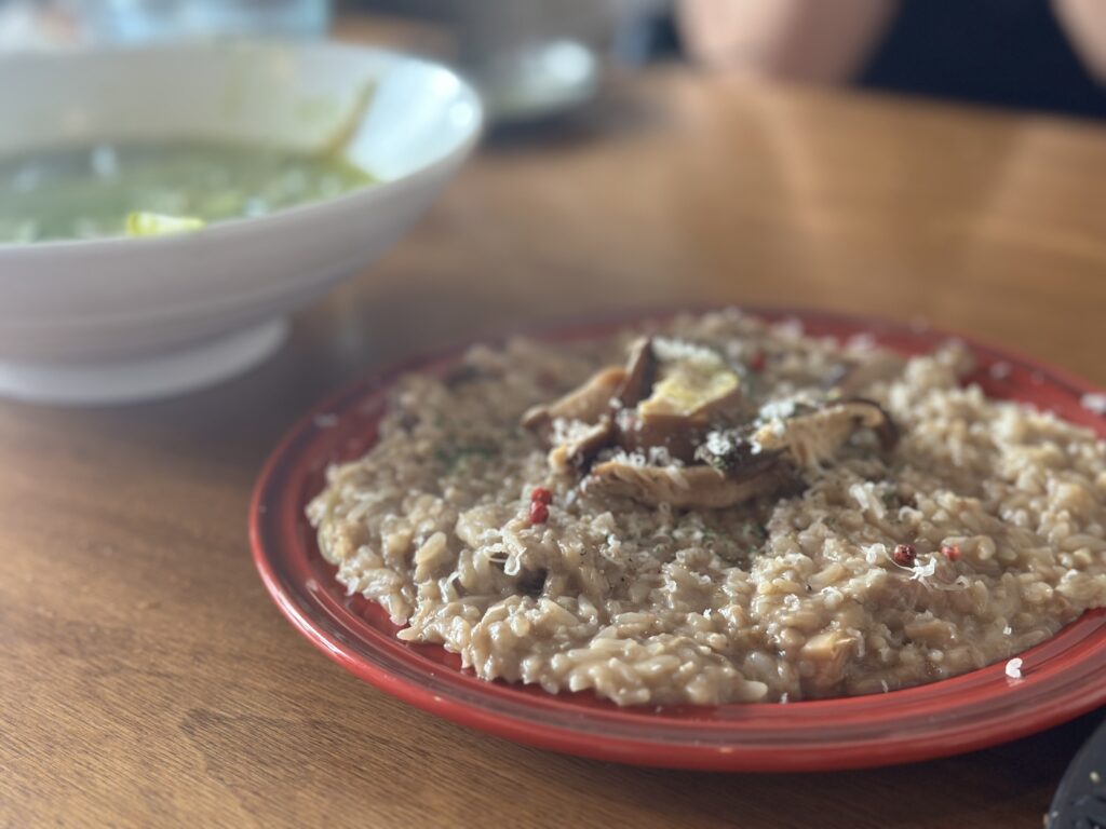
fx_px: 1534
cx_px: 553
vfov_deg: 30.3
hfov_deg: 39.7
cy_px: 414
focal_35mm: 48
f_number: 1.78
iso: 250
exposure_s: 1/60
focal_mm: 6.86
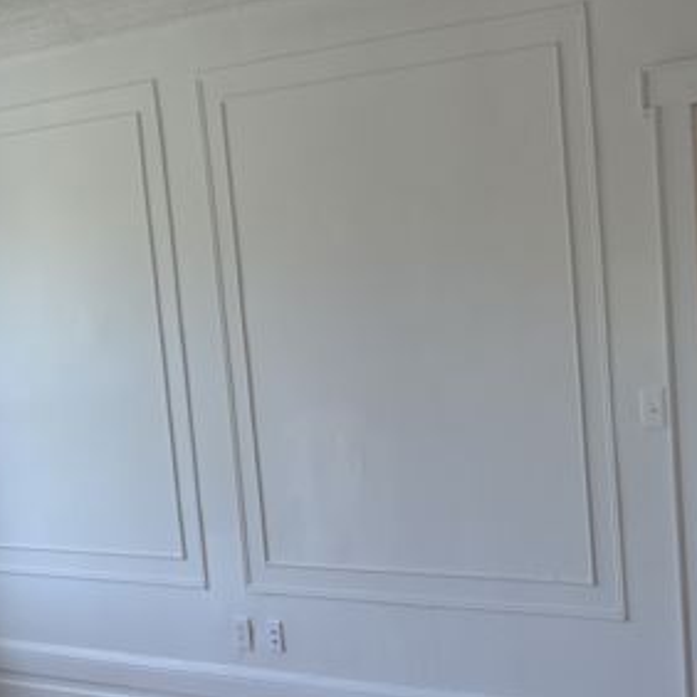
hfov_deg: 30.2
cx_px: 722
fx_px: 1185
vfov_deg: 32.6
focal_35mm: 52
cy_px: 433
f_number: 4
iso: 450
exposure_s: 1/60
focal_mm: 18
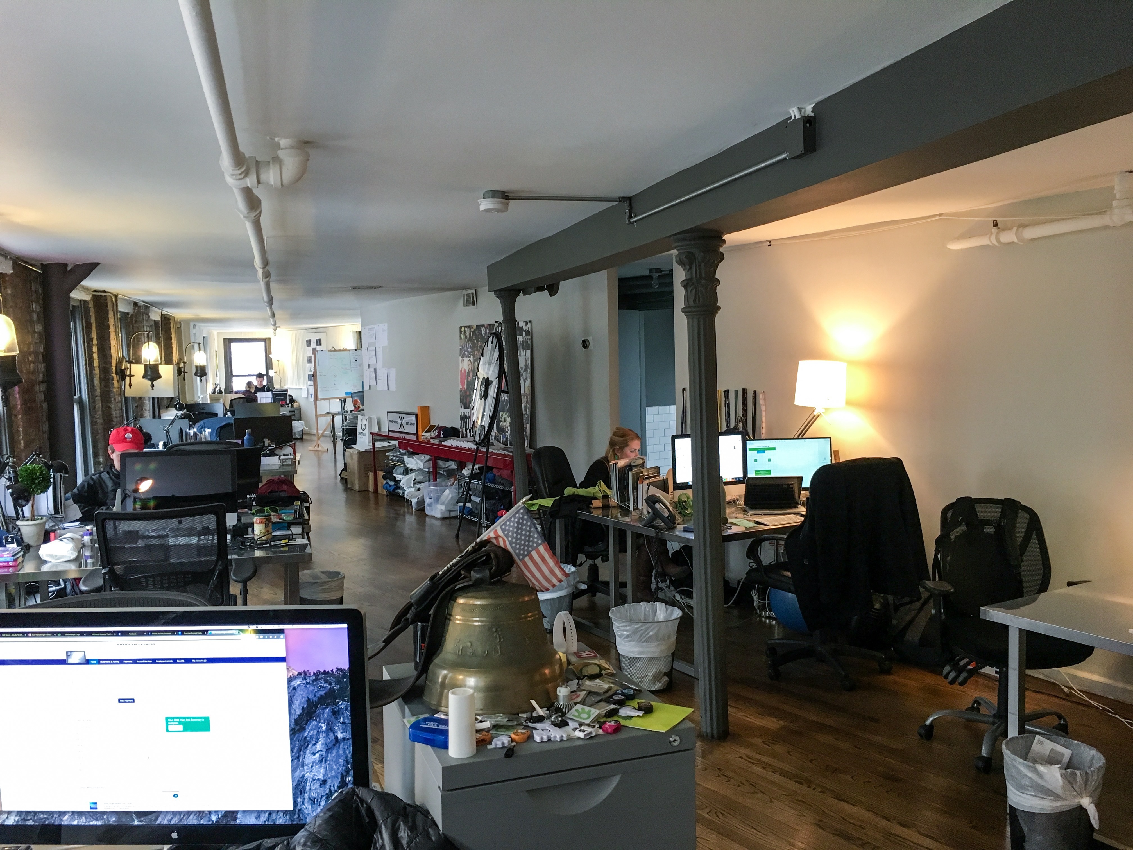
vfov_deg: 48.2
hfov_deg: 61.7
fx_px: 949
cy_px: 425
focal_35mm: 29
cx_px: 566
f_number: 2.2
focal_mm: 4.15
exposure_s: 1/30
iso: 100
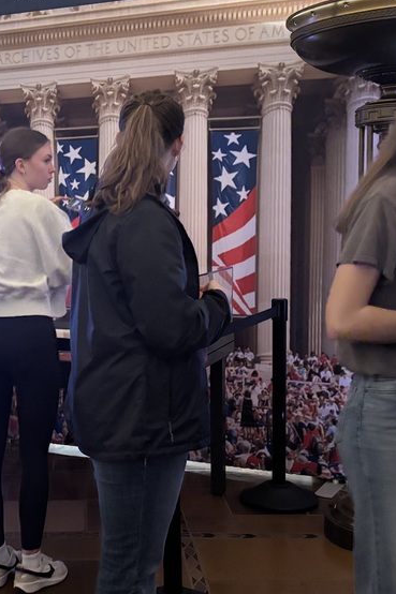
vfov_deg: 39.6
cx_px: 64
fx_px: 825
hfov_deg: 26.3
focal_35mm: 50
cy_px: 285
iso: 640
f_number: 1.6
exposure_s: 1/30
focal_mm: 5.96
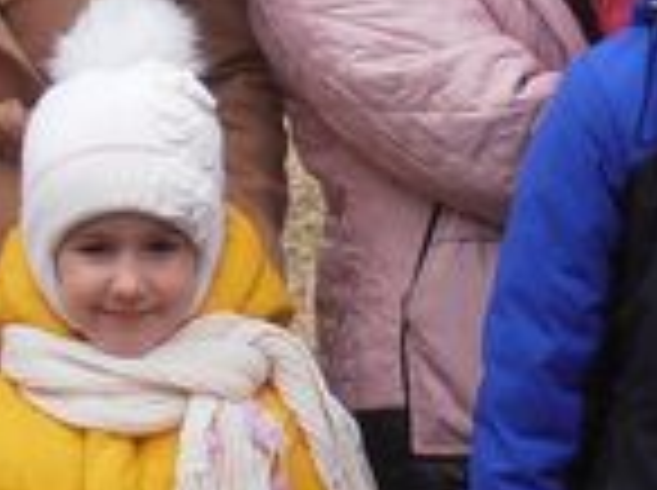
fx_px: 5931
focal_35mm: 313
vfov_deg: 4.7
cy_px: -135
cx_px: 500
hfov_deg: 6.3
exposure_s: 1/160
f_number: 4.5
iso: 80
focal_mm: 10.04
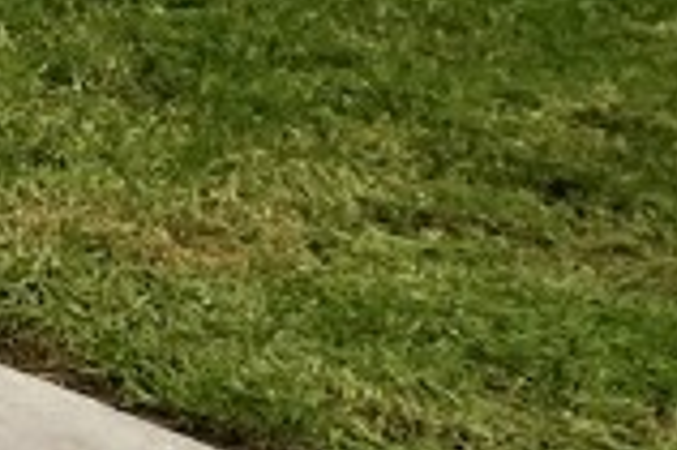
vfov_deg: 6.5
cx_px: -1465
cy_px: -780
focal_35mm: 196
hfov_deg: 8.5
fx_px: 3682
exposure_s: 1/4785
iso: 16
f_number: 1.8
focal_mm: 3
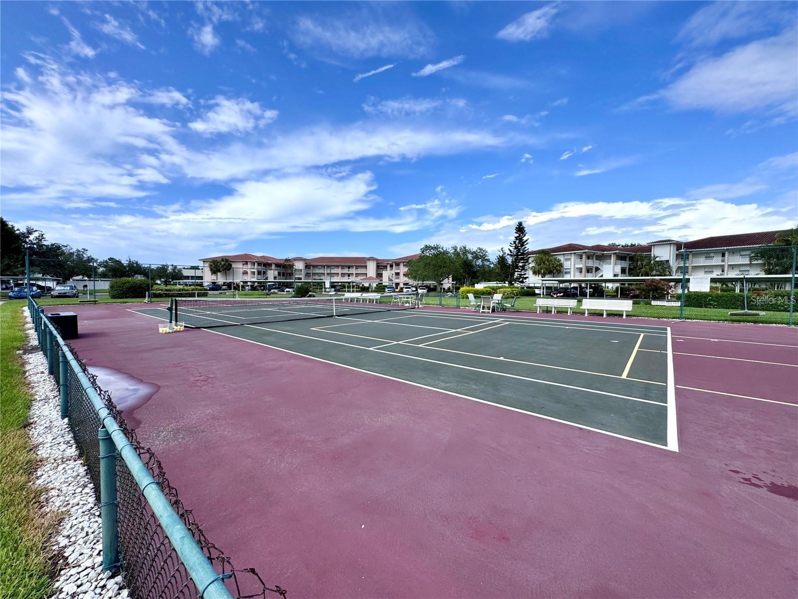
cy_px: 300
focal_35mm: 14
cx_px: 399
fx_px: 323
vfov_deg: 85.7
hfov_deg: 102.1
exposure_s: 1/2208
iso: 50
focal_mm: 2.22
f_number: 2.2
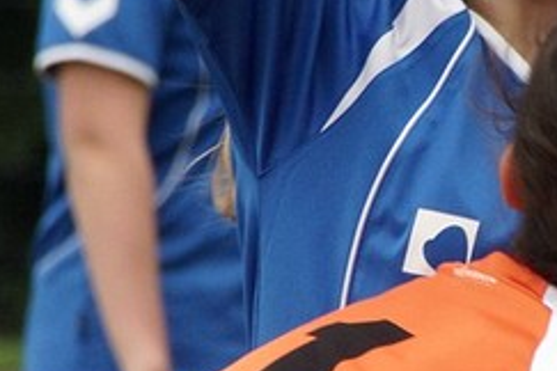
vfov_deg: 0.9
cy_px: 119
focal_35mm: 1582
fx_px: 24475
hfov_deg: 1.3
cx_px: 495
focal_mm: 250
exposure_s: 1/250
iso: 640
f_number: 8
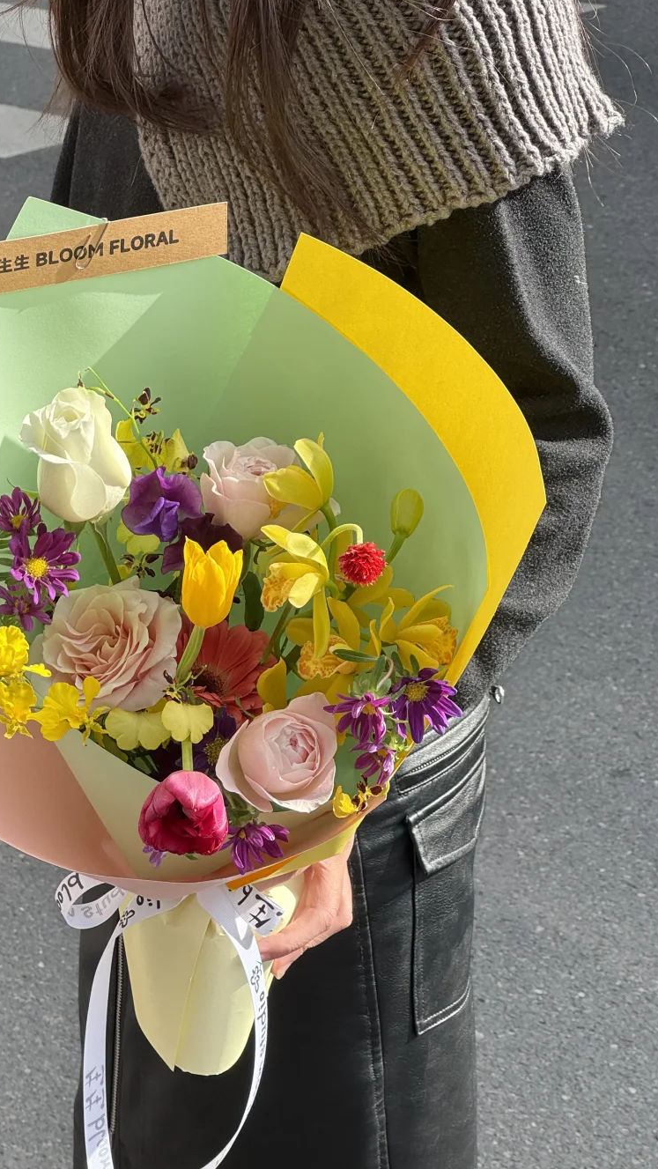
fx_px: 2821
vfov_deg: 23.4
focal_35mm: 91
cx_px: 209
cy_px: 598
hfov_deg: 13.3
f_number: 2.8
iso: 25
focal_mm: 9
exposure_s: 1/209
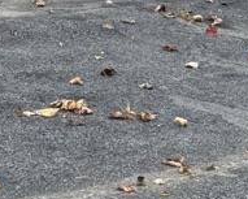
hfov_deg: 7.7
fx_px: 1843
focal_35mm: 251
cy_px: -355
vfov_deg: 5.8
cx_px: 118
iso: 64
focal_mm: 6.76
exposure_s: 1/572
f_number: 1.78
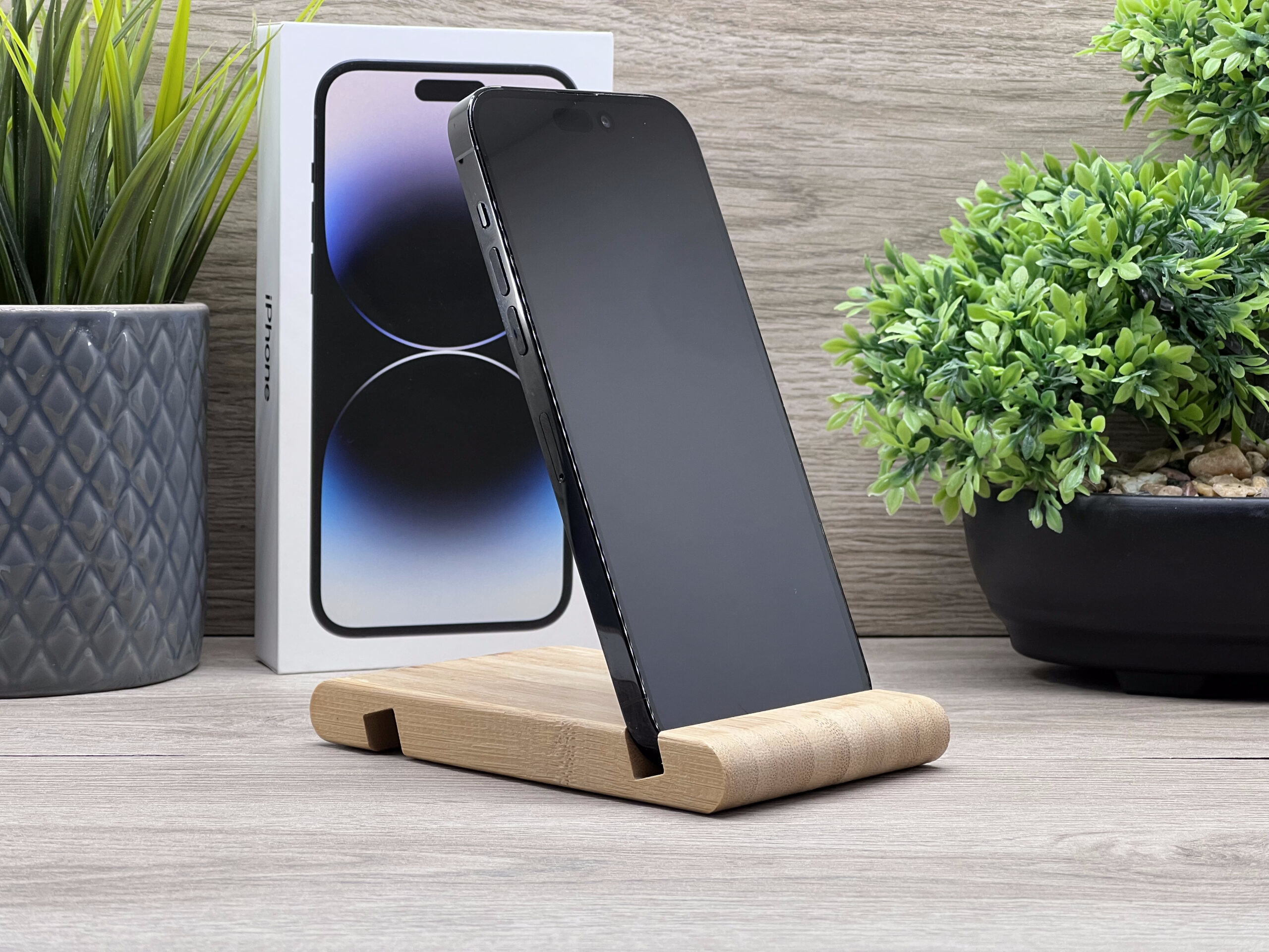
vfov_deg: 19.1
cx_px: 634
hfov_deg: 25.3
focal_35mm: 77
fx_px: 2823
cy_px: 476
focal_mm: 9
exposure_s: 1/100
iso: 100
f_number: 2.8
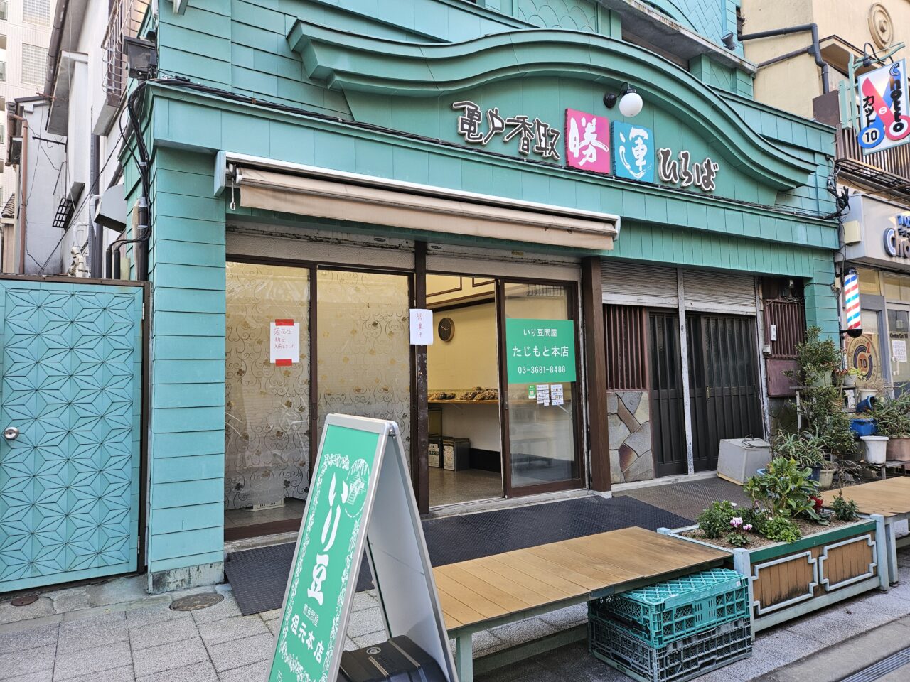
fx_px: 605
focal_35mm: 23
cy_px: 341
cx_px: 455
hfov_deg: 73.9
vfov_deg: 58.9
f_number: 1.8
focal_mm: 5.4
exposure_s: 1/190
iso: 80
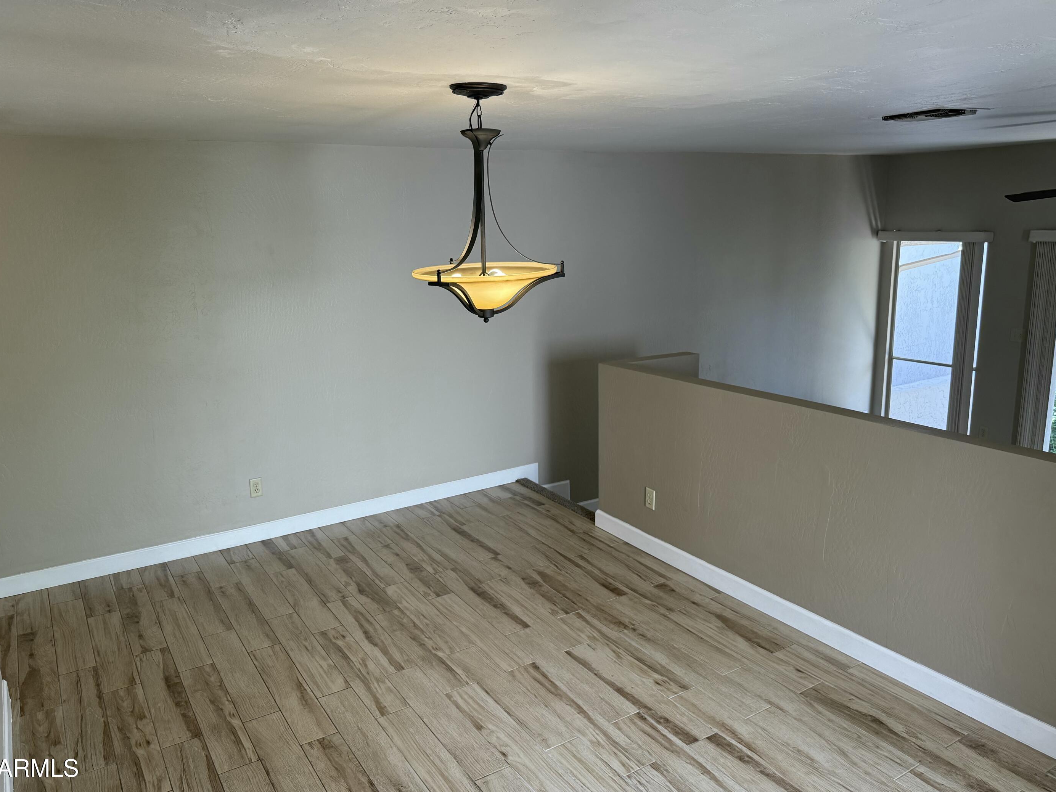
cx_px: 506
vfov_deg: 53.0
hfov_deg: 67.3
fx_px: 793
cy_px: 379
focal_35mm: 26
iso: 160
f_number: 1.78
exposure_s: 1/240
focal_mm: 6.76
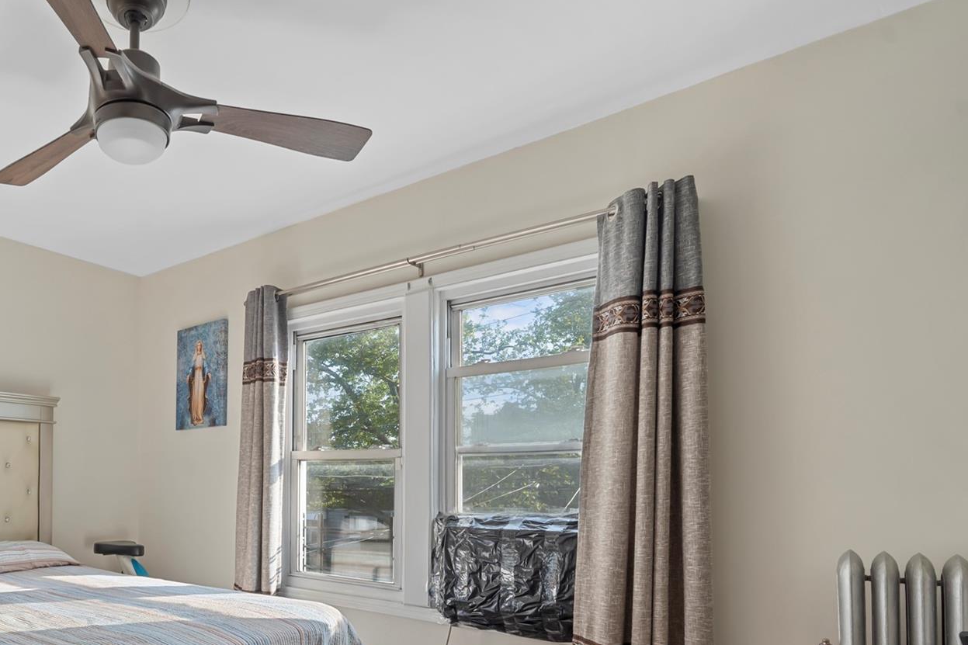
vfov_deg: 53.5
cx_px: 211
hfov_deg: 69.6
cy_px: 453
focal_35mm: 23
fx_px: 618
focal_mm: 14
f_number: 8
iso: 200
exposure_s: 1/15
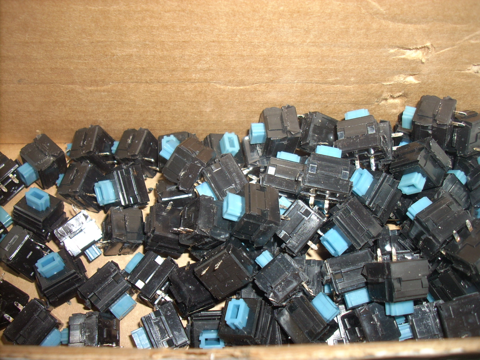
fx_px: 513
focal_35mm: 37
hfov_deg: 50.1
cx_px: 240
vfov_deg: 38.7
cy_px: 180
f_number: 2.8
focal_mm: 6.2
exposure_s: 1/60
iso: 64
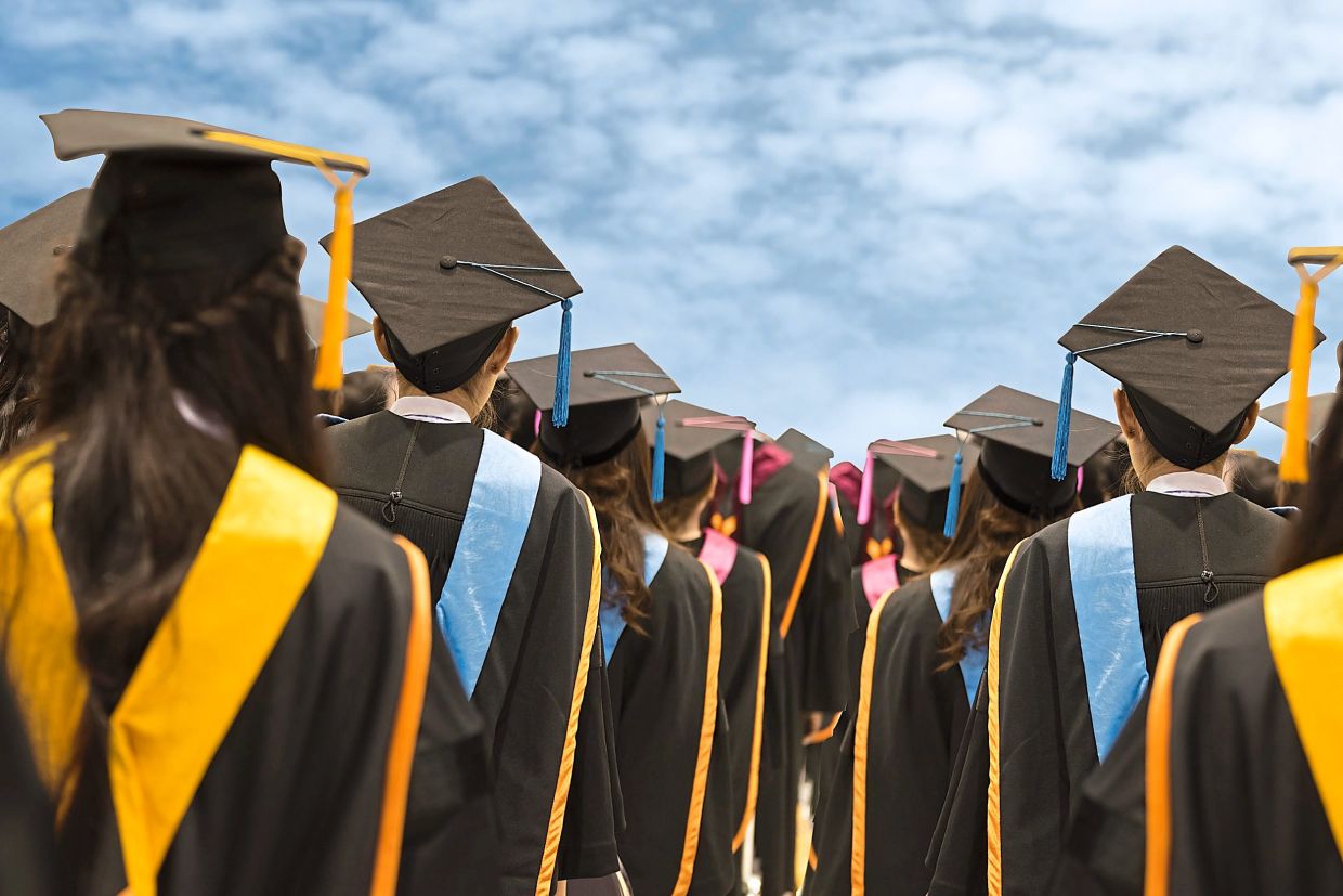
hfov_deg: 28.8
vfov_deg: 19.5
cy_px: 448
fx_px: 2612
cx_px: 672
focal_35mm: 70
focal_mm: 70
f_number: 3.2
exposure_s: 1/80
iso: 640
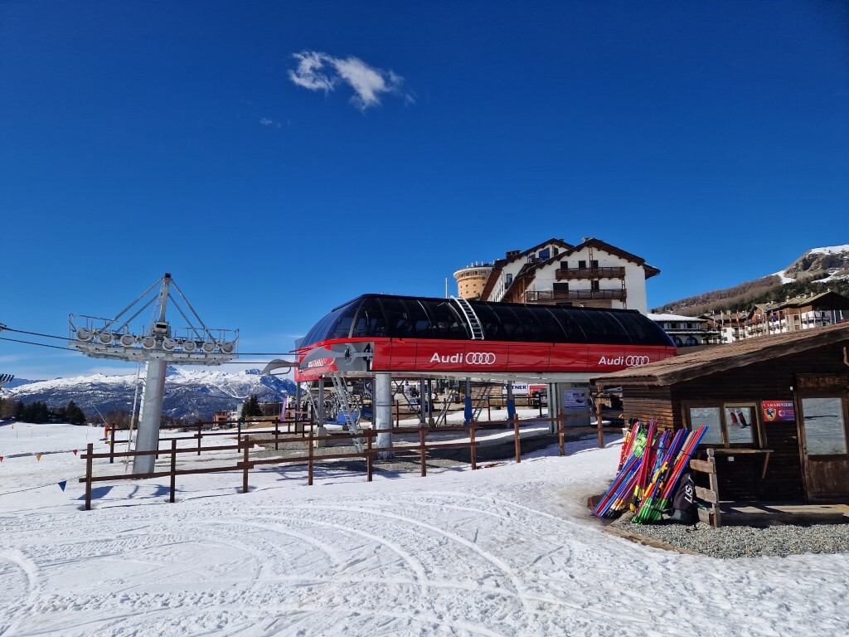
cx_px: 424
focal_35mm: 23
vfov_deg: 58.9
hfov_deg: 73.9
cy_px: 318
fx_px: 564
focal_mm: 5.4
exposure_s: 1/3880
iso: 50
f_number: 1.8
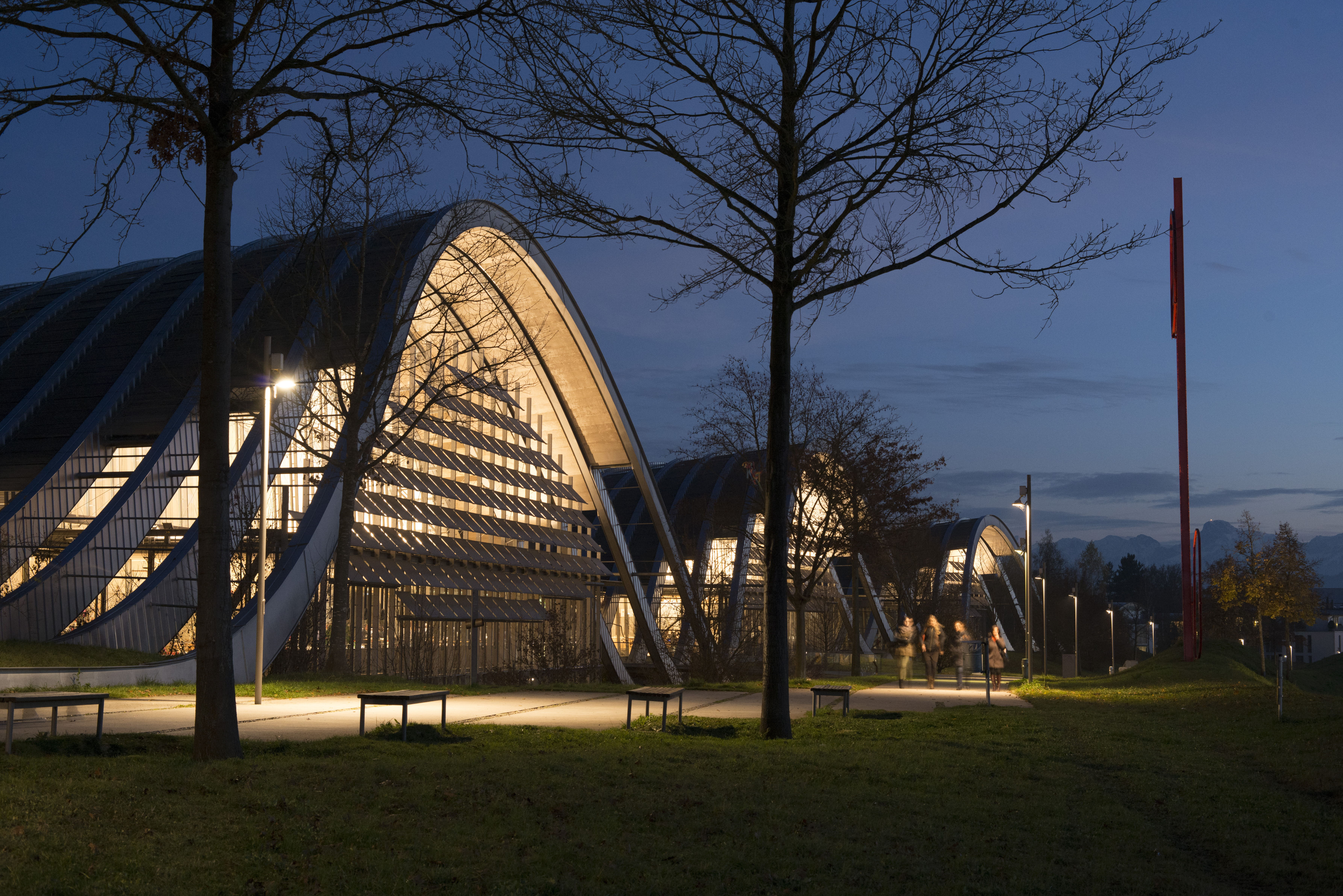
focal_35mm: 50
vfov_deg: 27.0
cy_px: 448
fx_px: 1866
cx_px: 672
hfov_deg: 39.6
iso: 1600
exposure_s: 1
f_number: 8
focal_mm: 50
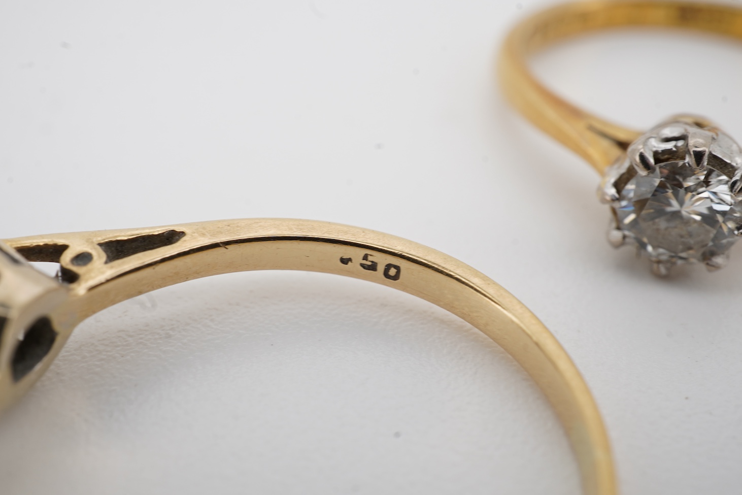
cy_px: 248
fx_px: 928
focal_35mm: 45
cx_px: 371
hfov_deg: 43.6
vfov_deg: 29.9
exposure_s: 1/125
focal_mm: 30
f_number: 22
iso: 200
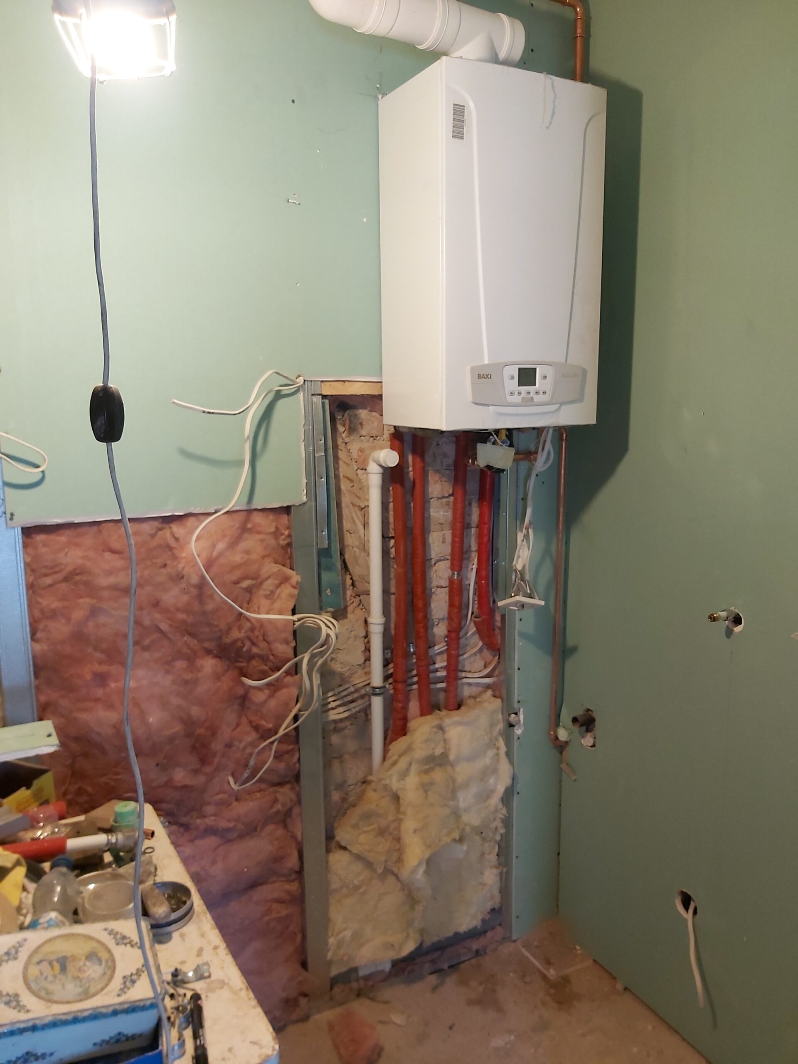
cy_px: 532
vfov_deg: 67.3
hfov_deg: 53.1
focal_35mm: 26
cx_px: 399
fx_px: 799
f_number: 1.7
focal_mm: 3.92
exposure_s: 1/33
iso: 200
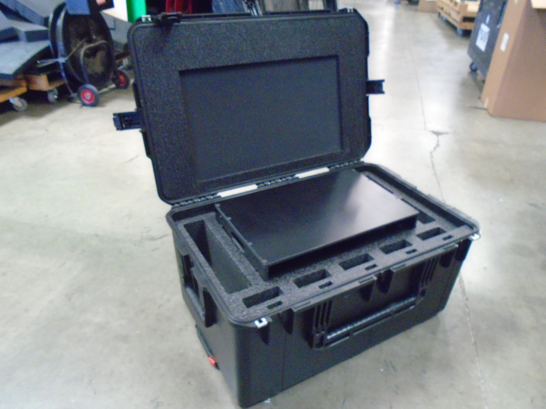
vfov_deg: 53.1
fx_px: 410
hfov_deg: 67.3
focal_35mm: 26
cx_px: 273
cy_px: 204
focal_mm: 4.6
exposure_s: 1/50
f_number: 3.2
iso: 800
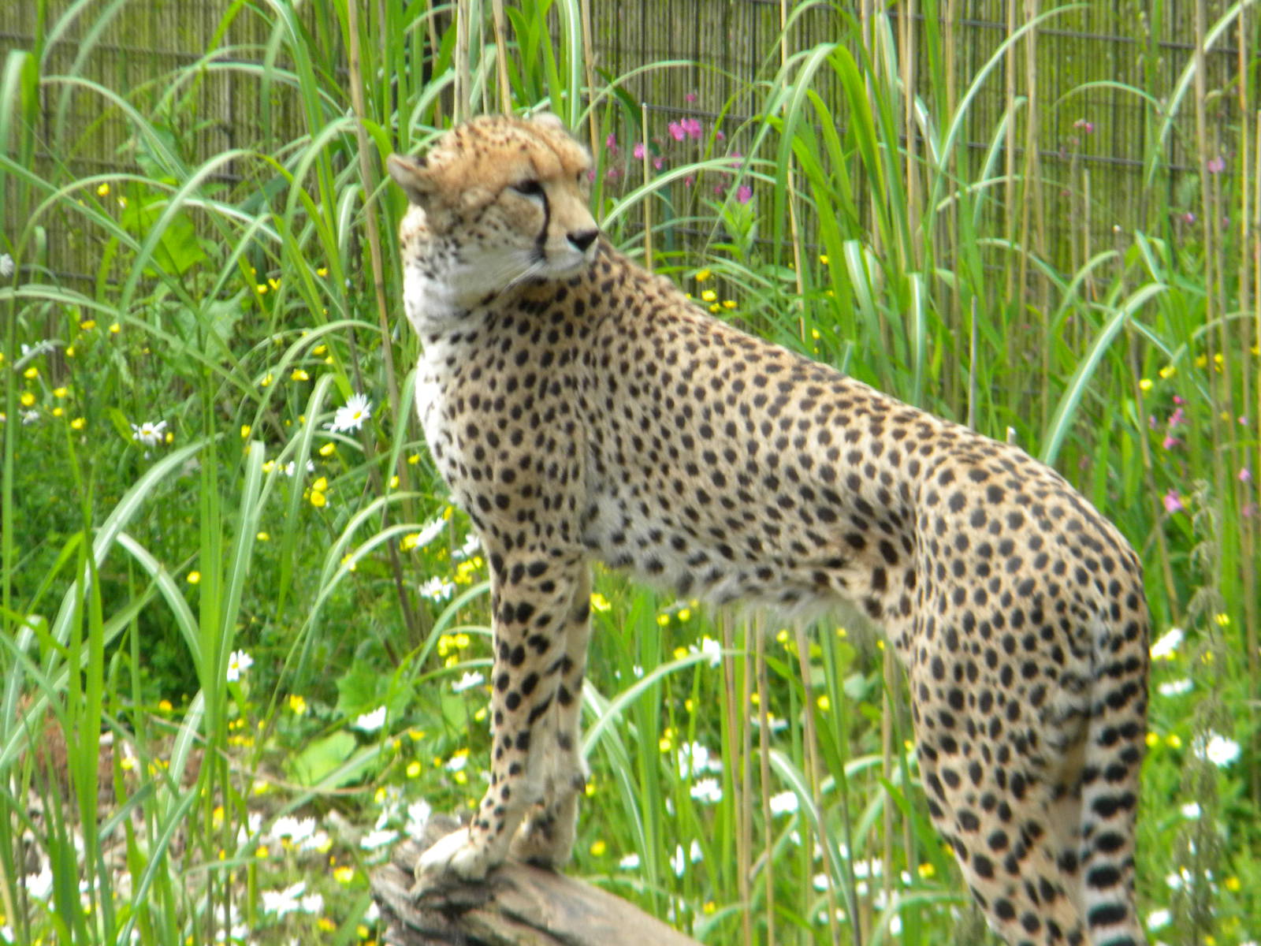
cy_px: 473
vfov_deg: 4.4
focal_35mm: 335
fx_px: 12203
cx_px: 630
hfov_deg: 5.9
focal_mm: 60.7
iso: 270
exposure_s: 1/125
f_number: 5.4
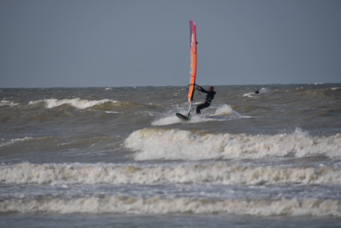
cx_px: 170
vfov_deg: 4.2
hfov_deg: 6.2
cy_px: 114
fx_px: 3129
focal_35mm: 330
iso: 100
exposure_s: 1/1500
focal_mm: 220
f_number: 5.6
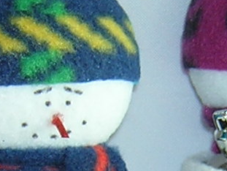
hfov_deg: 10.7
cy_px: 170
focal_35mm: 185
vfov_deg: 8.0
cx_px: 170
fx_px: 1215
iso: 100
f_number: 2.6
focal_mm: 4.7
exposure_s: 1/30
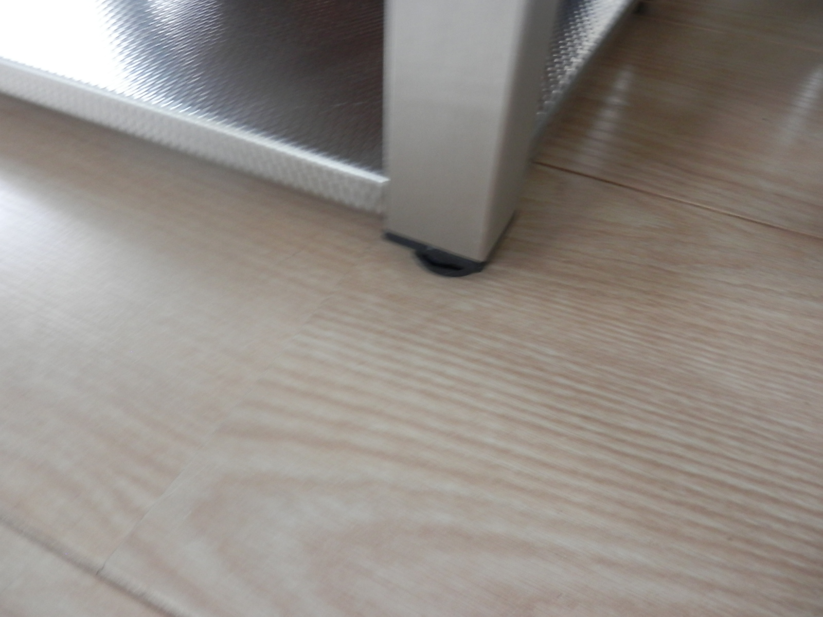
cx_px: 412
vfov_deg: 54.9
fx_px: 594
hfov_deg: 69.4
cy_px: 308
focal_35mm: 25
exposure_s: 1/8
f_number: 3
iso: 200
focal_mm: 4.5
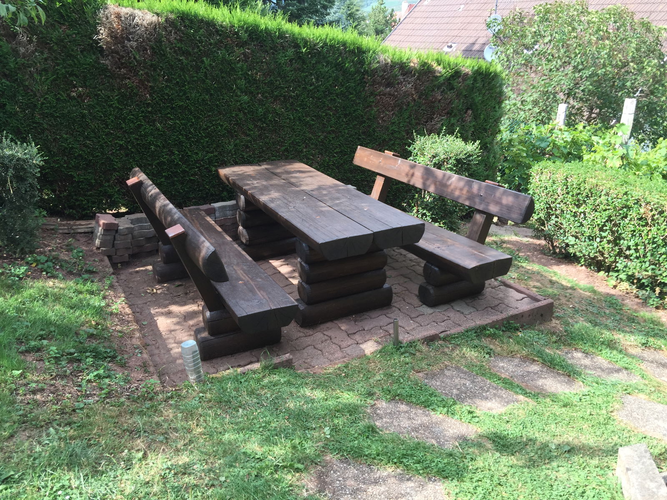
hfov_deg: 61.7
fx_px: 559
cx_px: 334
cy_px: 250
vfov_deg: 48.2
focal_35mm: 29
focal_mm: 4.15
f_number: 2.2
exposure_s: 1/377
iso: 32
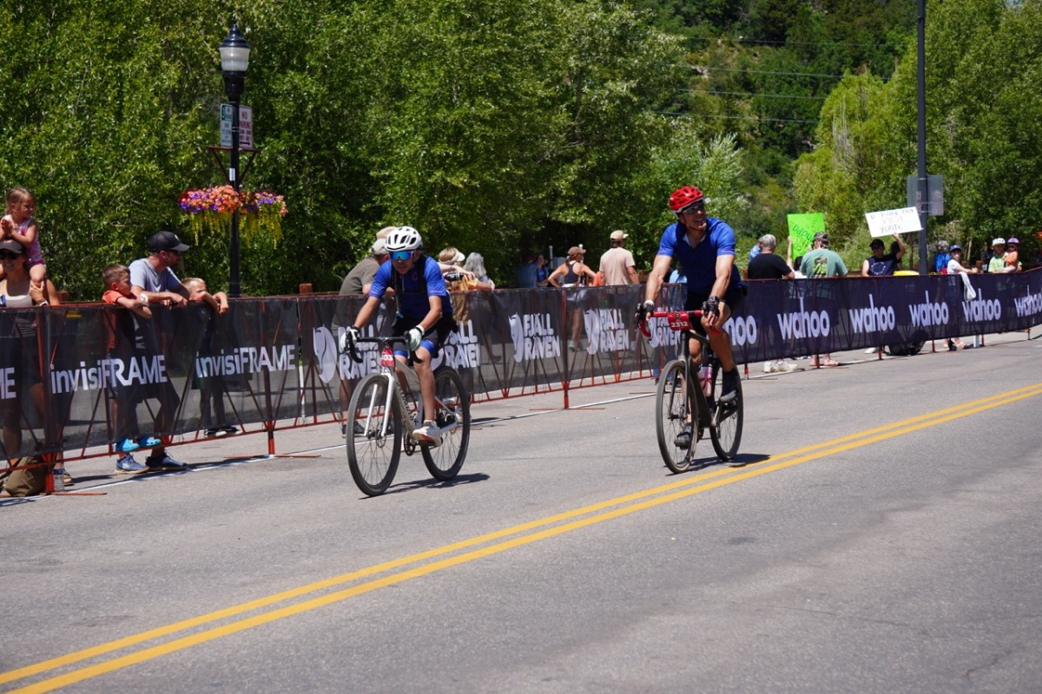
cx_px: 521
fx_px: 2388
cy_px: 347
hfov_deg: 24.6
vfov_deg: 16.6
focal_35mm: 82
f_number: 5.6
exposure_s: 1/500
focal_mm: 55
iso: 100
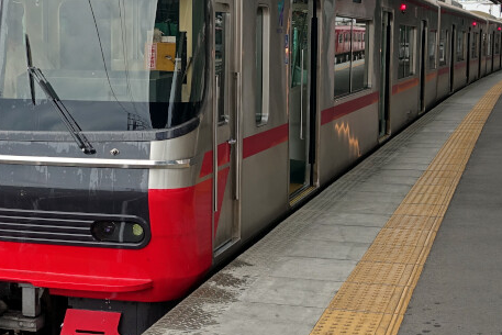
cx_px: 156
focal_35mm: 61
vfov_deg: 22.2
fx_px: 851
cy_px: 135
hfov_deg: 32.5
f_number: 4
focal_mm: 11.33
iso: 125
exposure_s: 1/160
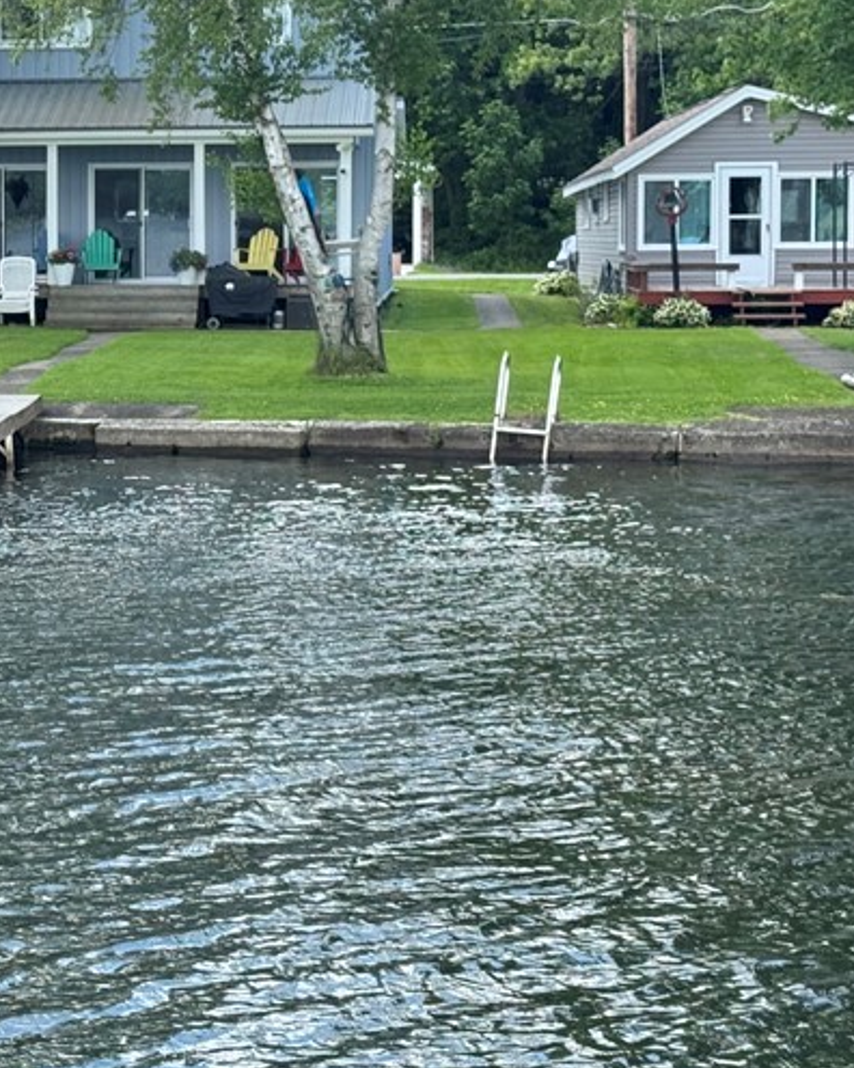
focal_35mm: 97
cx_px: -9
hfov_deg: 15.6
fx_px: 3065
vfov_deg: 19.7
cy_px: 432
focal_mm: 6.76
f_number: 1.78
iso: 64
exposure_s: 1/1011
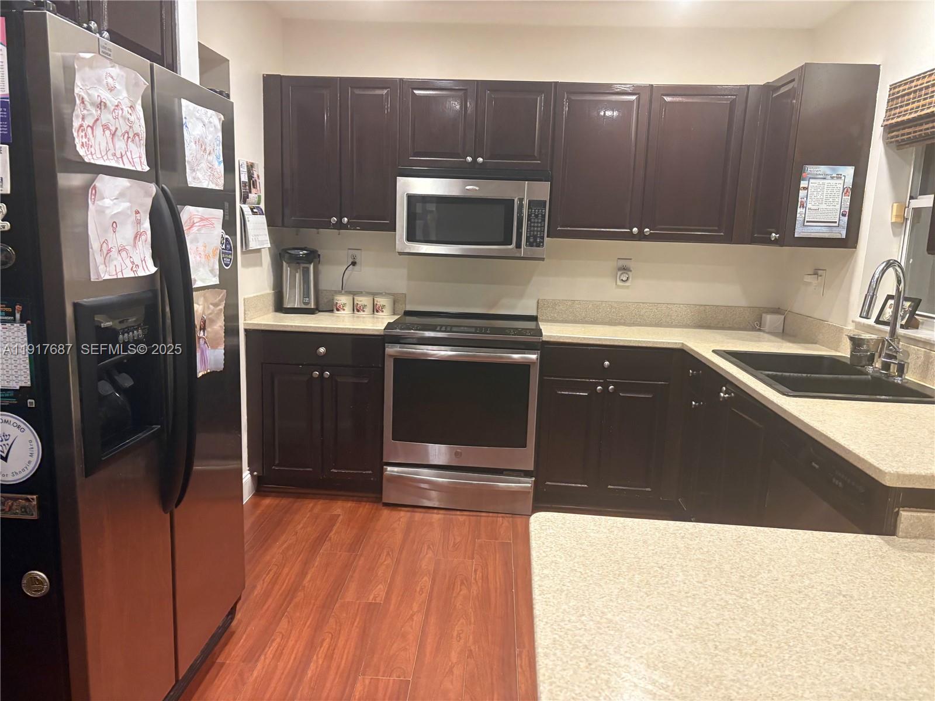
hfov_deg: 67.3
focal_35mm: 26
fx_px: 702
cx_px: 468
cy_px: 350
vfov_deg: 53.1
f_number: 1.6
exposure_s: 1/60
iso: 320
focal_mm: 5.96
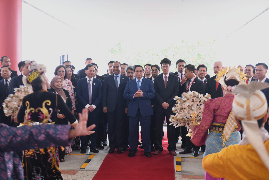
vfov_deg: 22.6
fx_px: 448
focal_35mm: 60
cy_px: 90
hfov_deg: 33.4
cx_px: 134
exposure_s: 1/100
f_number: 4.5
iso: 1000
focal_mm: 60
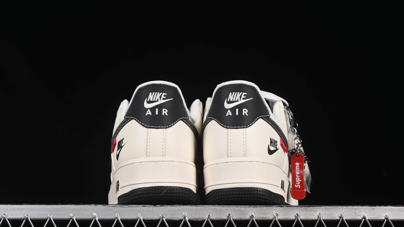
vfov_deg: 15.3
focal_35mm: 79
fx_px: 846
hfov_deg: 26.9
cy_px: 121
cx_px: 203
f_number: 8
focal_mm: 50
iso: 160
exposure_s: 1/80
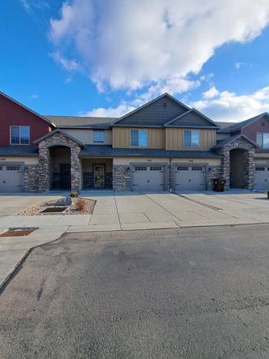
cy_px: 178
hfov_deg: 85.5
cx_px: 127
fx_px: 145
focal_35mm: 14
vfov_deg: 102.1
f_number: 2.2
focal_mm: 1.74
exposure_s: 1/1330
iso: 50
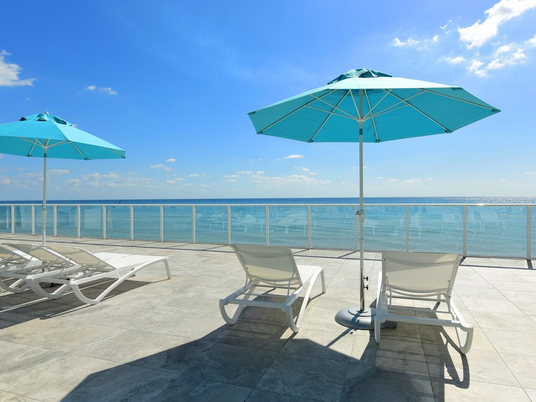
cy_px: 201
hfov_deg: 81.7
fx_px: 310
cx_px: 268
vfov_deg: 66.0
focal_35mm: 20
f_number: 5.6
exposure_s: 1/2000
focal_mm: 20
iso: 250
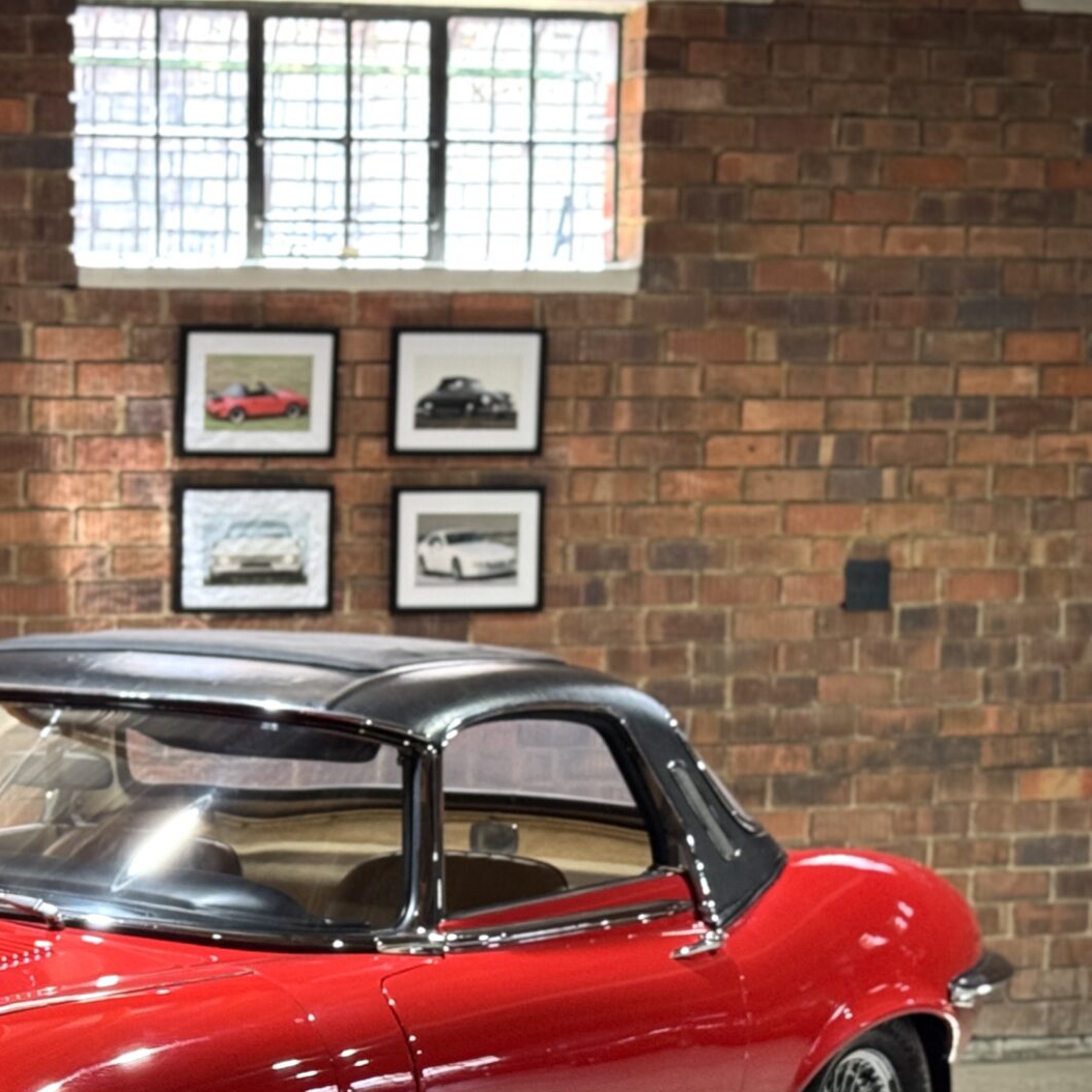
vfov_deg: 16.7
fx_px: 3676
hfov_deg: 16.3
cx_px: -151
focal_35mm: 103
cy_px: 930
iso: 250
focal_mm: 6.76
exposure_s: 1/50
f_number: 1.78
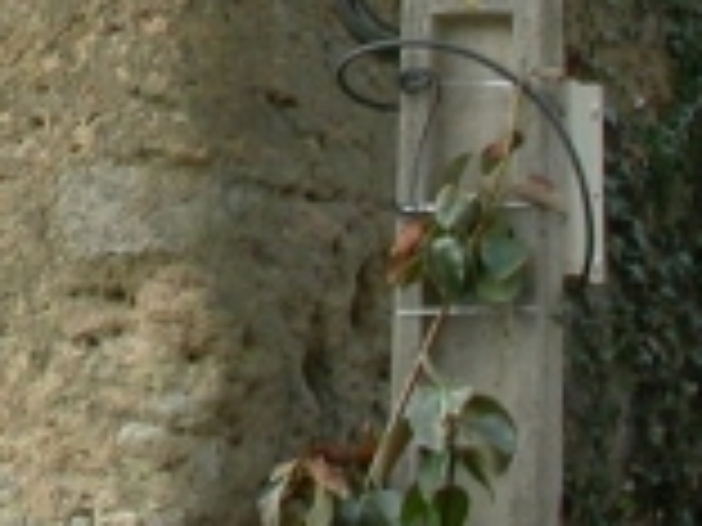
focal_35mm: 166
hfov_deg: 11.5
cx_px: -315
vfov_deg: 8.8
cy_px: -202
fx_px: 3366
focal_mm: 7.85
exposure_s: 1/122
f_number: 5.3
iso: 100
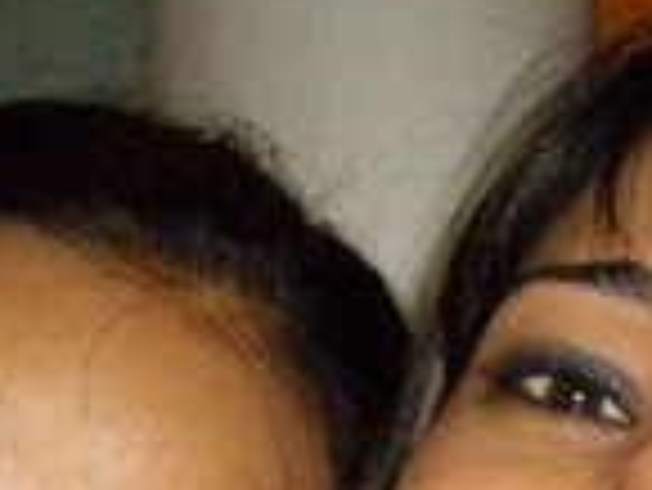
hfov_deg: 9.5
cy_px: 1016
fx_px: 3902
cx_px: 522
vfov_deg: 6.9
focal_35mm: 207
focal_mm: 7.6
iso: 400
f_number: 3
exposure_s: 1/50
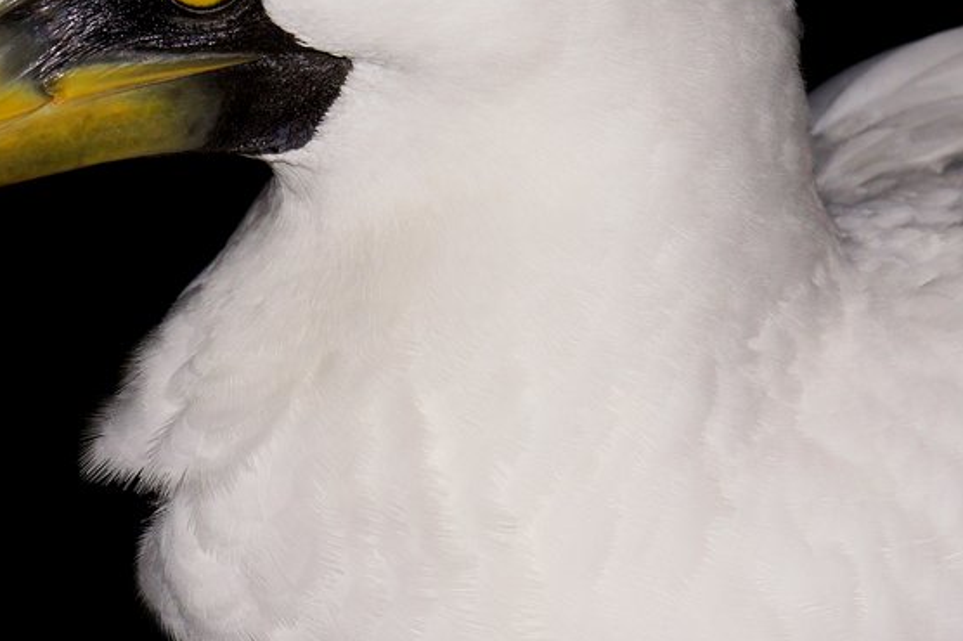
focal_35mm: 178
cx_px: 92
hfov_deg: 11.5
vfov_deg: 7.7
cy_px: 119
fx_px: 4761
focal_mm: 55
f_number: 8
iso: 200
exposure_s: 1/100
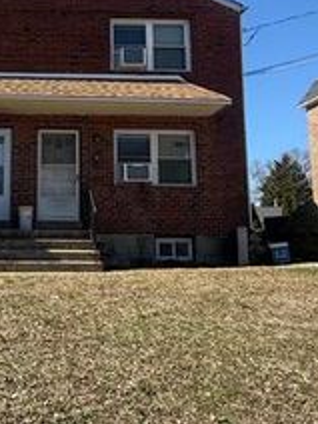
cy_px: 169
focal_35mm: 44
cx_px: 38
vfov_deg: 42.7
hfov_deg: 31.5
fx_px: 539
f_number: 2.2
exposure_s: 1/779
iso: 50
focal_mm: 2.22
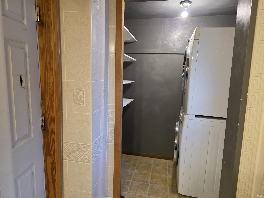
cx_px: 132
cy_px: 99
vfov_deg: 58.9
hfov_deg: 73.9
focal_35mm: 23
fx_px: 175
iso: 800
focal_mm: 6.3
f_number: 1.7
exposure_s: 1/120
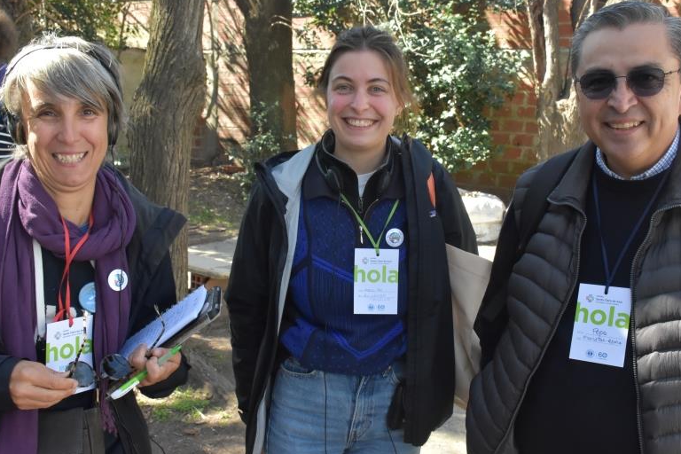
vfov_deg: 33.4
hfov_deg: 48.4
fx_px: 757
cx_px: 360
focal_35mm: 40
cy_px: 206
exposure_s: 1/320
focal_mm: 20
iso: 1600
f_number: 9
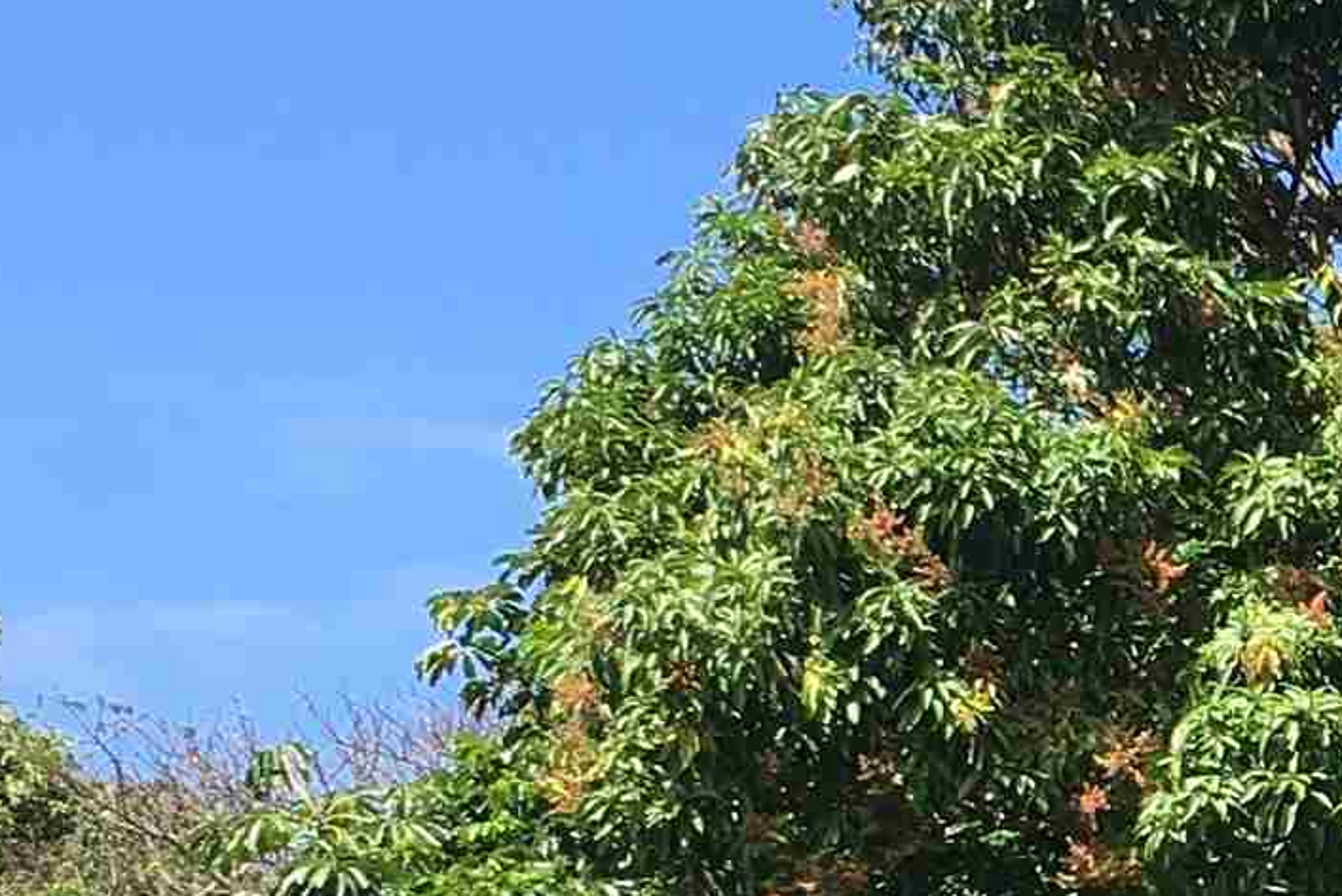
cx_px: 1961
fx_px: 4885
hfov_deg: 14.7
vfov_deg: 10.3
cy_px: 1055
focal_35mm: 131
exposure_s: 1/761
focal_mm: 4.15
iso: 25
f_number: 2.2
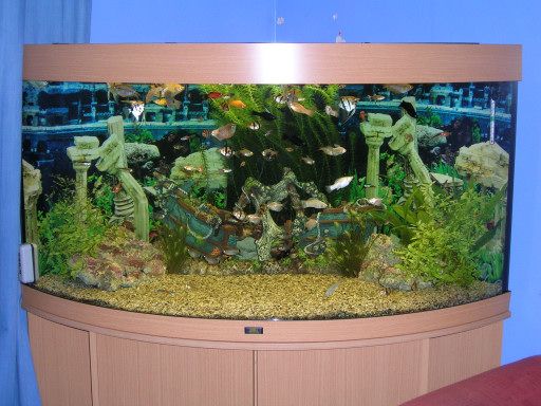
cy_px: 203
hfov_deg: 33.8
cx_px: 270
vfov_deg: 25.7
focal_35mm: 57
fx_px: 891
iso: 167
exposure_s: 1/60.1
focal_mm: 8.6
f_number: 3.4
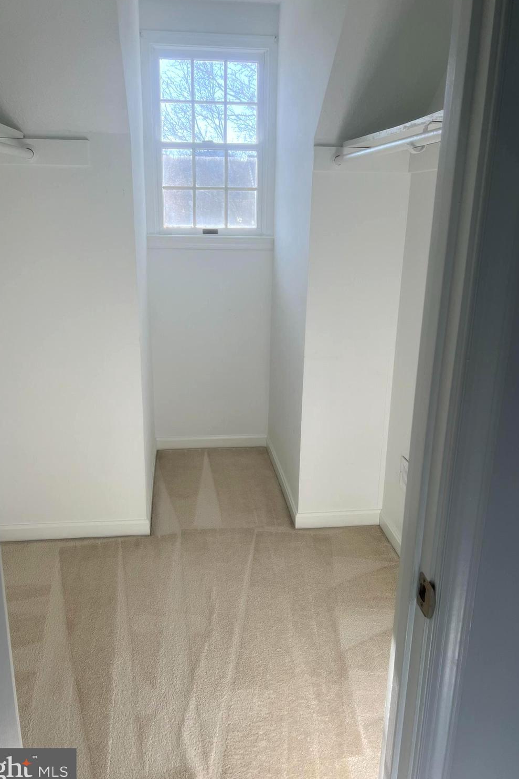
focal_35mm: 28
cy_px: 388
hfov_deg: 46.4
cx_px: 248
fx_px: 605
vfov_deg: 65.5
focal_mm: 5.7
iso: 50
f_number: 1.5
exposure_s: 1/497
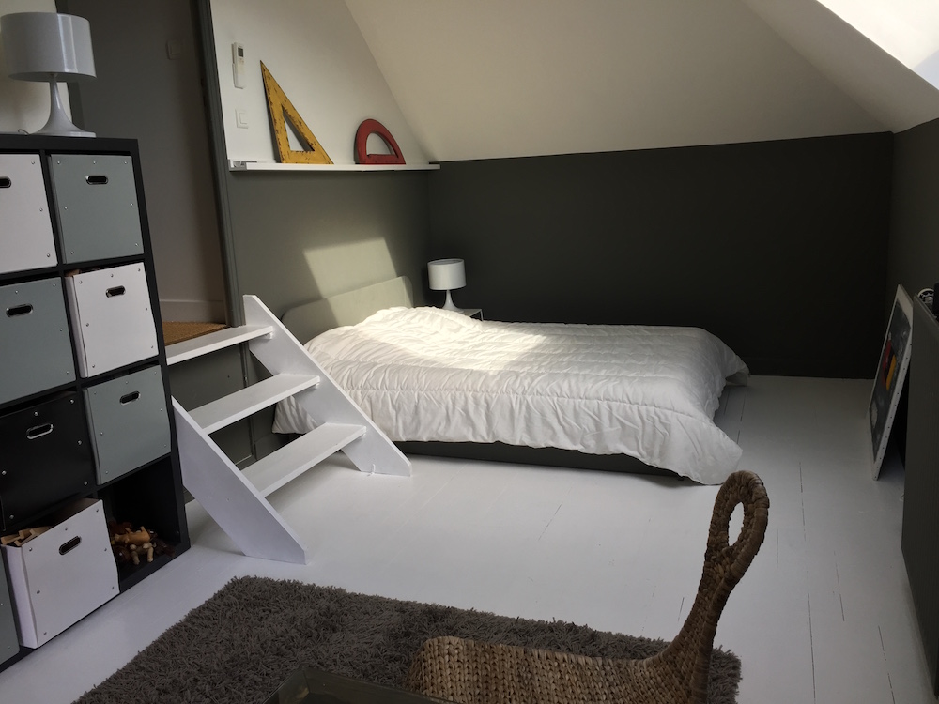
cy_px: 352
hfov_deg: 61.7
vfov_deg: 48.2
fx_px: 787
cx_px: 470
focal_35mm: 29
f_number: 2.2
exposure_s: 1/100
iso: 40
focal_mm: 4.15
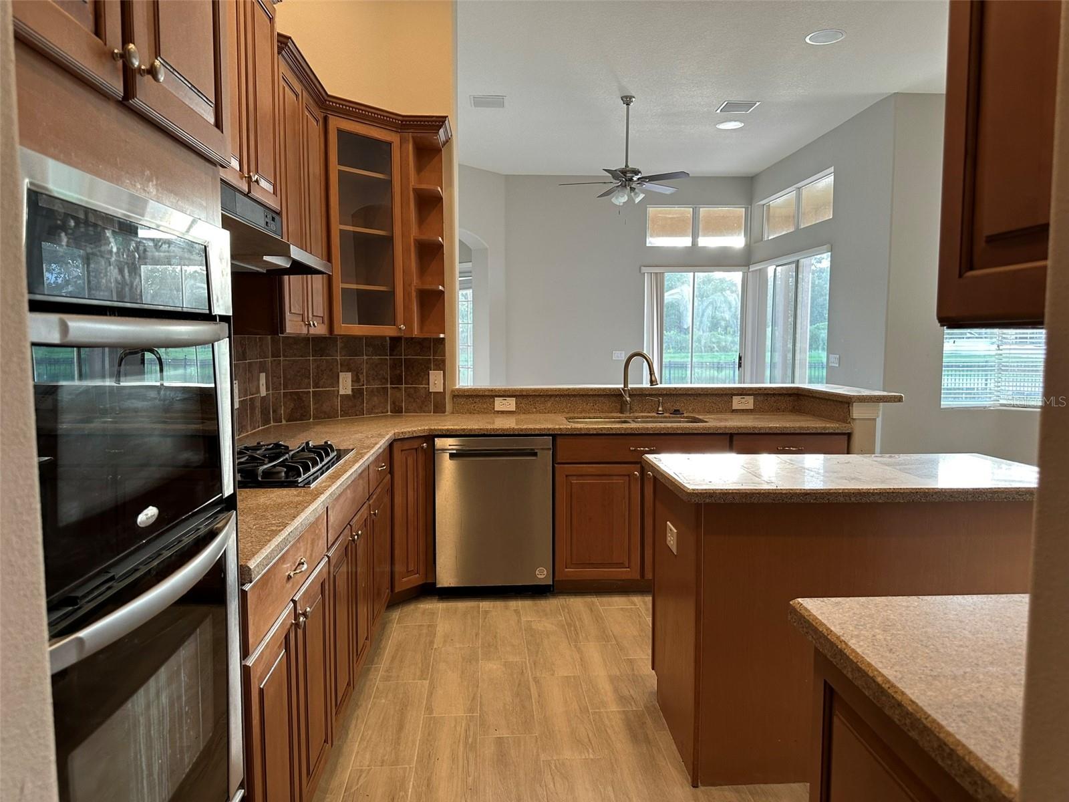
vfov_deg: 56.8
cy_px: 401
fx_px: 741
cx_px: 534
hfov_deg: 71.6
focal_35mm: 24
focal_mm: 6.86
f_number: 1.78
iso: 125
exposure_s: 1/60
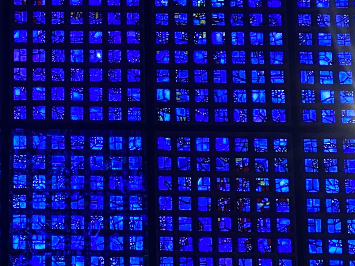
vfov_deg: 8.2
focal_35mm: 181
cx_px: -37
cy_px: 65
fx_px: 1857
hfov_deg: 10.8
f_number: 2
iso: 640
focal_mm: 6
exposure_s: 1/25
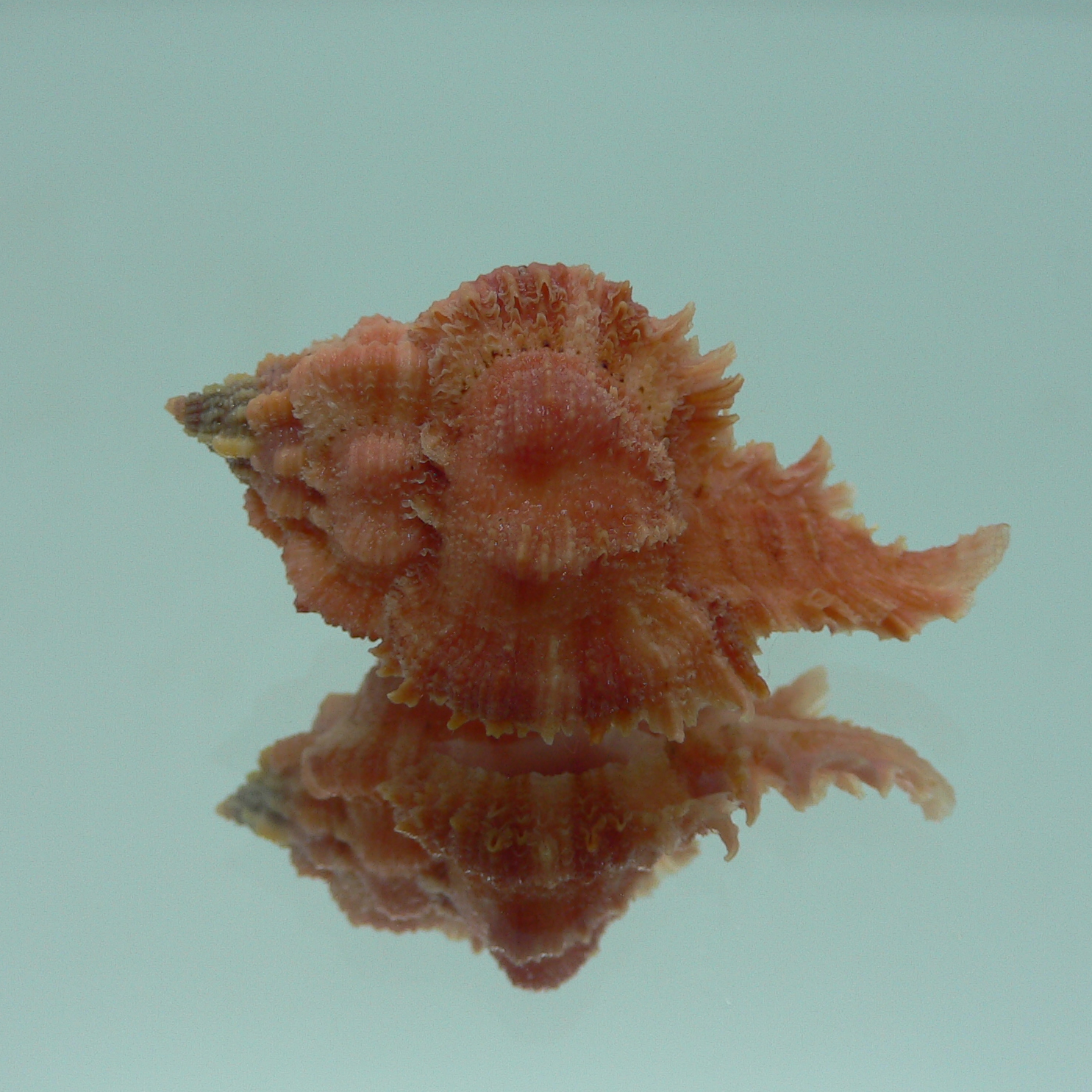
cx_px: 525
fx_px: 1499
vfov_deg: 40.0
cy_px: 546
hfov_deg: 40.0
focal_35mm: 42
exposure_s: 1/60
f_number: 2.8
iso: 80
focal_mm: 4.6
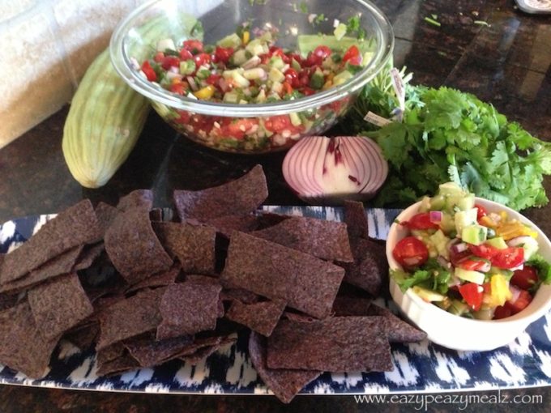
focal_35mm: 33
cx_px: 276
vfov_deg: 42.9
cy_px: 206
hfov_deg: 55.4
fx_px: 525
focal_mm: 4.13
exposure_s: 1/15
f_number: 2.4
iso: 800
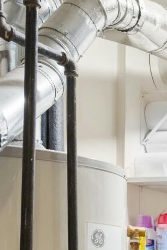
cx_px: 221
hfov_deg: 17.9
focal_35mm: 71
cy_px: 267
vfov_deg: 26.5
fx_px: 494
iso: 250
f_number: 8
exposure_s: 1.3
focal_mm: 10
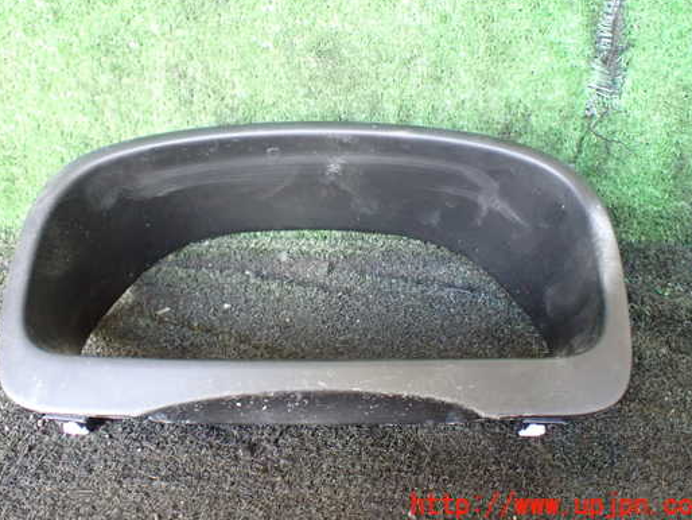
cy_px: 220
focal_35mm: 35
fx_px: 700
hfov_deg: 52.5
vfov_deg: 40.6
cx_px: 311
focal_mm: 5.4
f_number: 2.3
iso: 800
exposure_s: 1/60
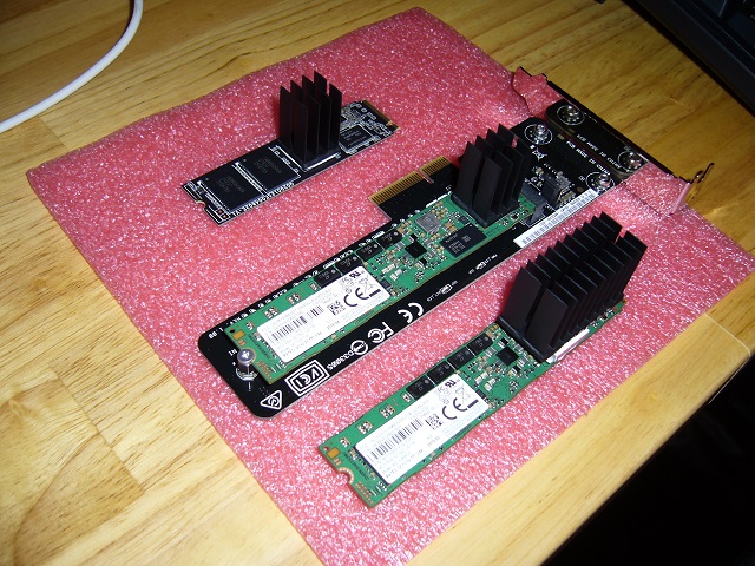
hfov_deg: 52.6
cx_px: 378
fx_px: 763
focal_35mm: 35
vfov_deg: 40.7
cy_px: 283
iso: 80
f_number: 2.8
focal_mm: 5.8
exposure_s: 1/30
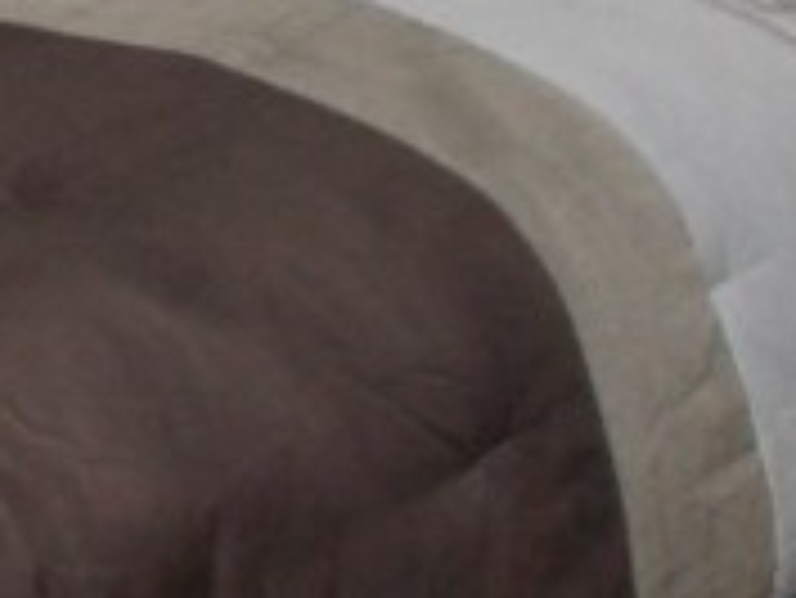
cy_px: -508
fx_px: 3452
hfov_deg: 11.5
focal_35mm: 150
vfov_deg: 9.4
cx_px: -908
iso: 250
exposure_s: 1/25
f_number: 3.2
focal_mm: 4.6
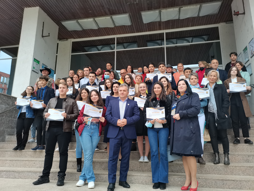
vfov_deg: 53.1
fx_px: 191
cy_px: 96
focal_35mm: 26
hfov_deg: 67.3
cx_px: 127
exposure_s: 1/271
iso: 50
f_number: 1.8
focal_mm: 5.58
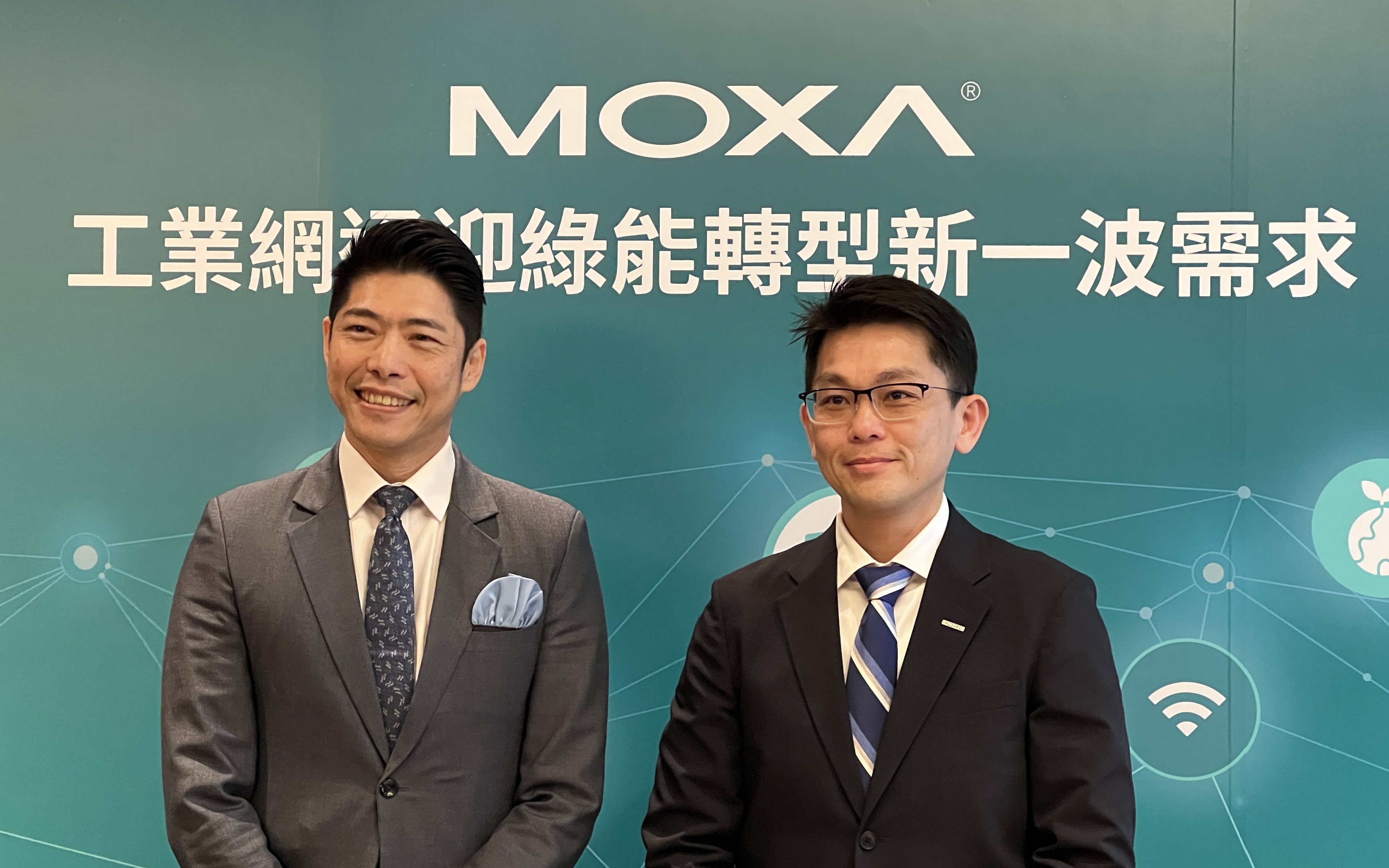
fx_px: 3104
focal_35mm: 82
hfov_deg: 25.2
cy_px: 456
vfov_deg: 15.9
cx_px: 693
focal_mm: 9
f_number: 2.8
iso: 1000
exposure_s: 1/40
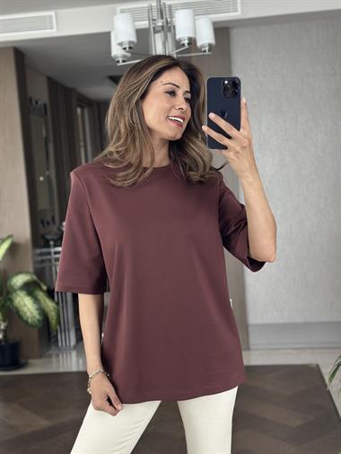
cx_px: 170
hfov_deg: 30.3
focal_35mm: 48
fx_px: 630
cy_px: 227
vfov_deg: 39.6
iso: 320
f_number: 1.78
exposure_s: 1/60
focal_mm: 6.86
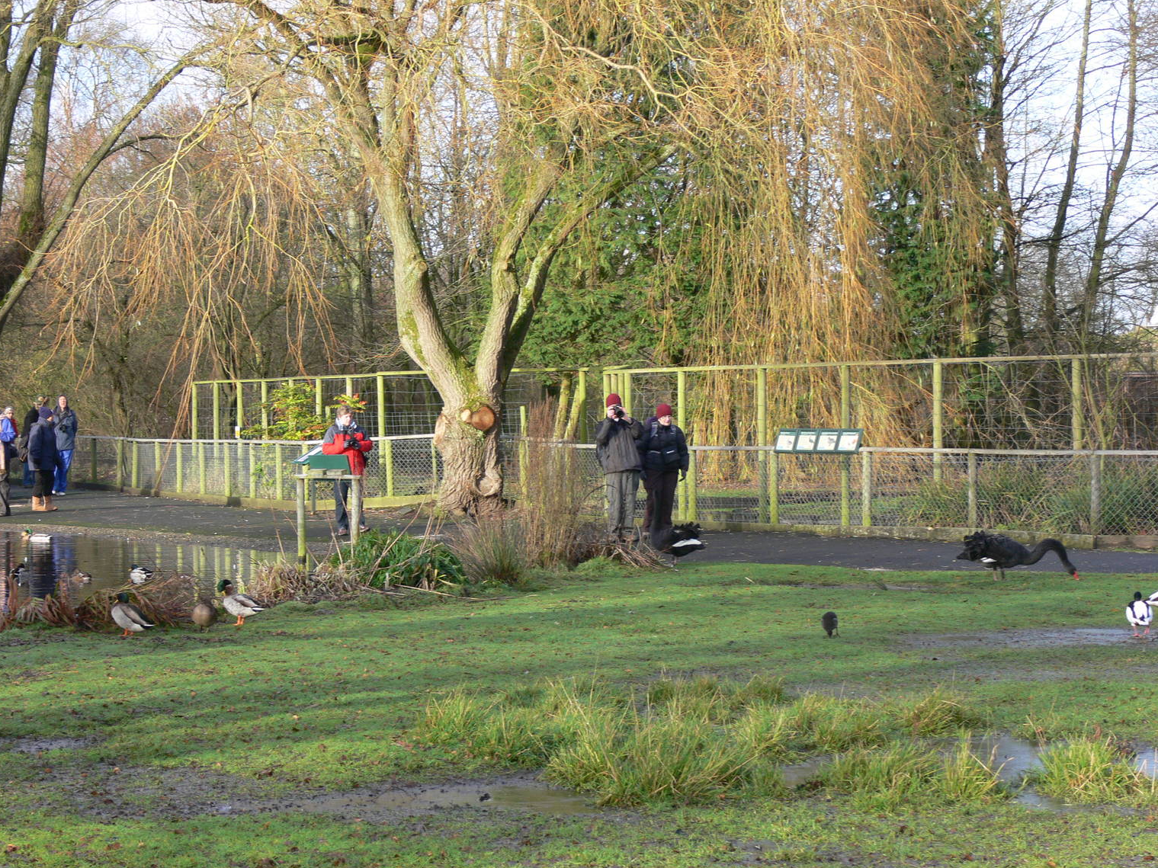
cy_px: 456
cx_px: 579
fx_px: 3312
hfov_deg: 19.8
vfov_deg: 14.9
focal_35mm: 99
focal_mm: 19.8
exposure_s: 1/100
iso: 80
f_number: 4.5
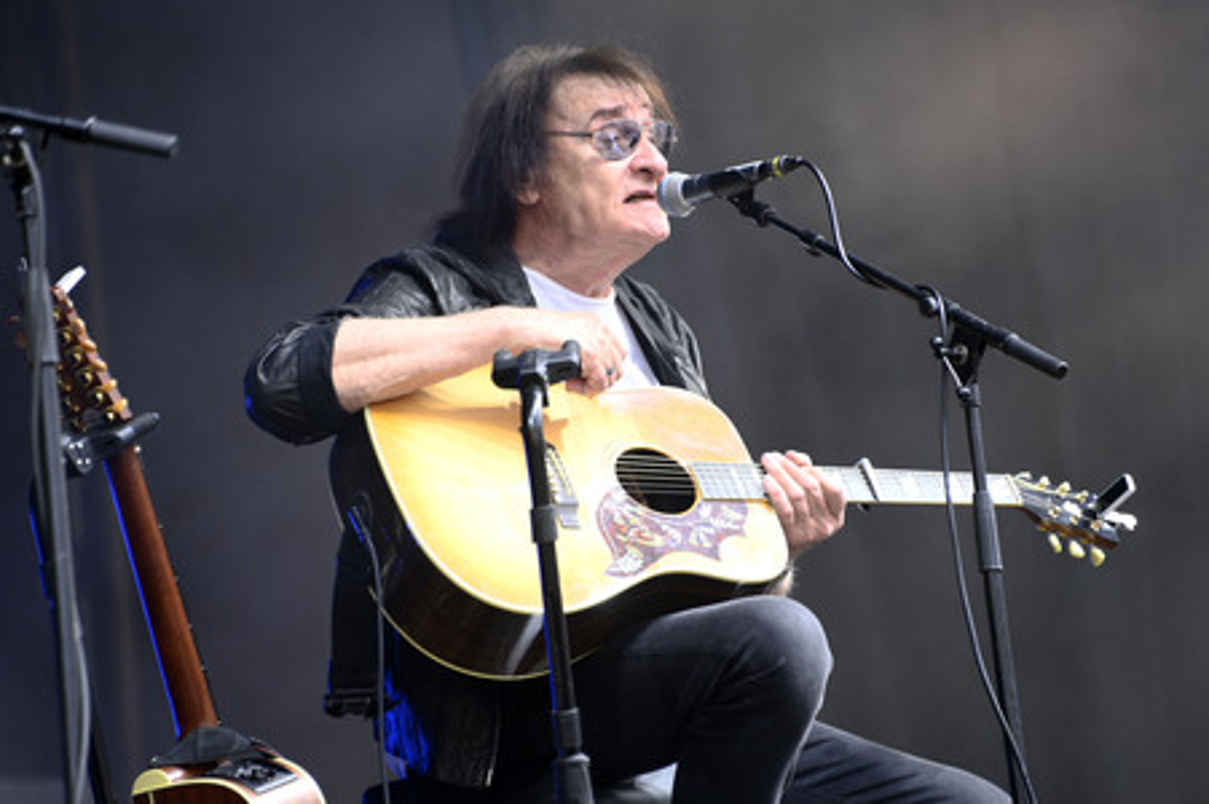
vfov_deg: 4.6
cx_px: 604
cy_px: 402
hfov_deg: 6.9
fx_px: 10067
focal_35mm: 300
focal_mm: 300
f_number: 5.6
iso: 800
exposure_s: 1/250
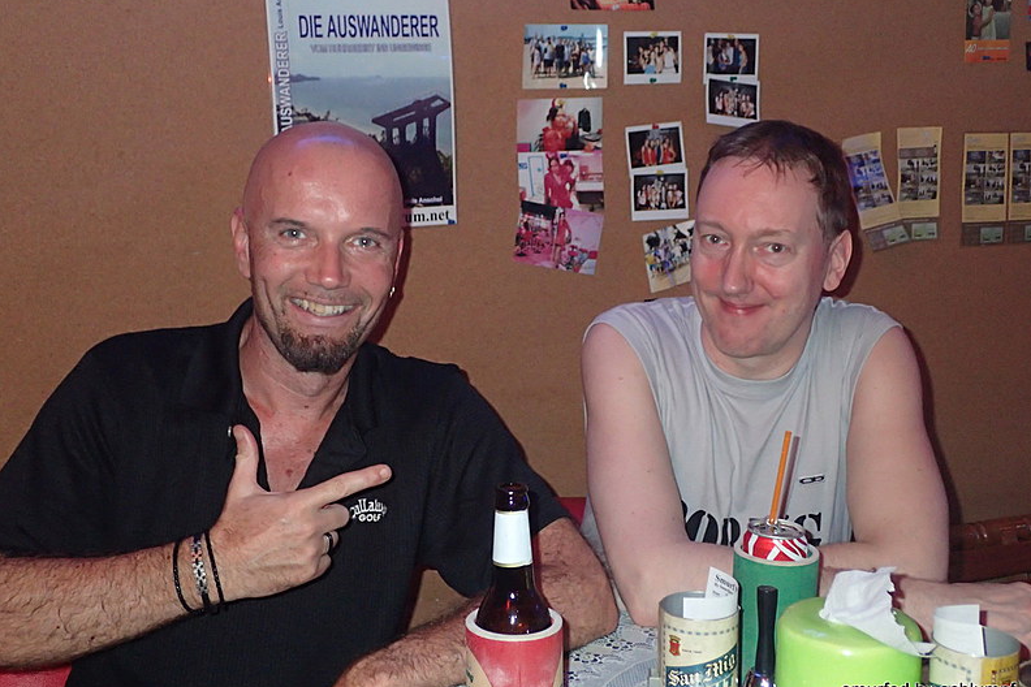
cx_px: 519
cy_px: 332
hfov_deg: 46.4
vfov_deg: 31.9
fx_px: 1203
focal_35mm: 42
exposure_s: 1/40
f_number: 2.8
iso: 640
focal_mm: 7.34
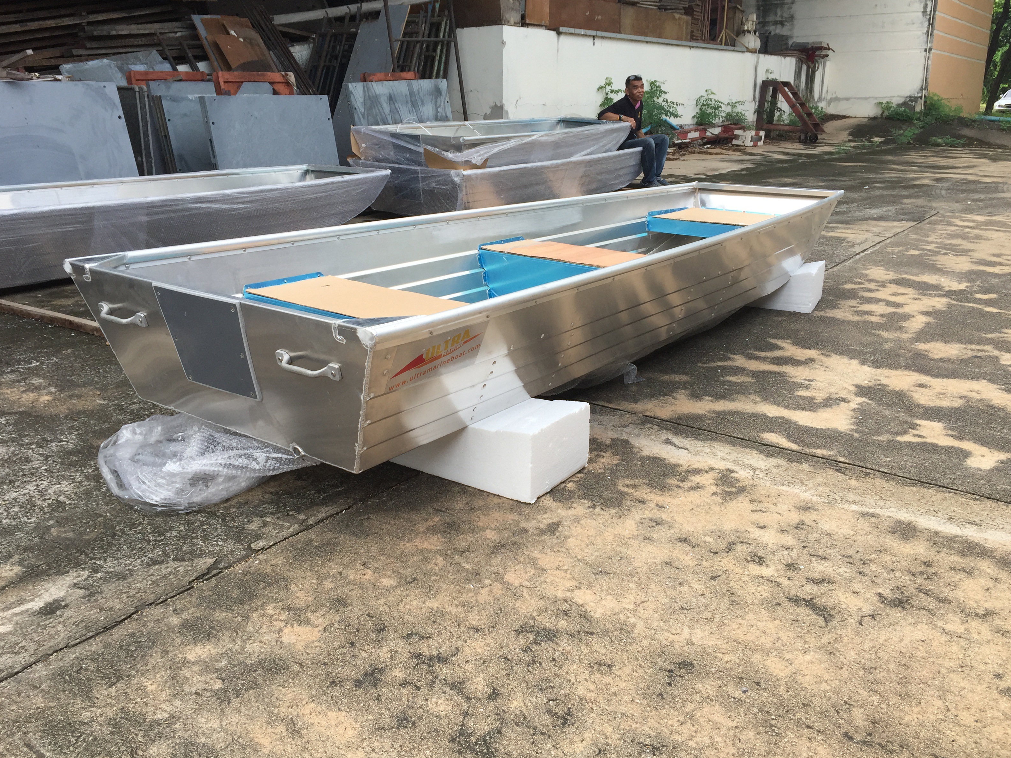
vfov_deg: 46.8
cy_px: 373
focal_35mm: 30
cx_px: 501
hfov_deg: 60.0
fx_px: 876
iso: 32
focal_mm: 4.15
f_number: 2.2
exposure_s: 1/439
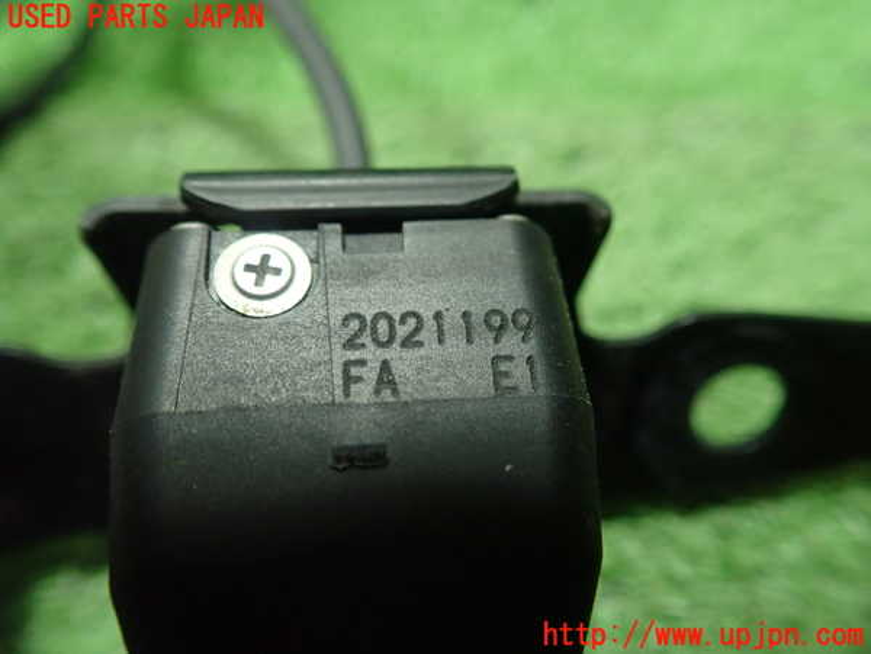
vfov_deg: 46.8
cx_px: 436
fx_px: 755
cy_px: 327
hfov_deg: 60.0
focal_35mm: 30
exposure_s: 1/125
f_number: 2.3
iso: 640
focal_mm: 5.5
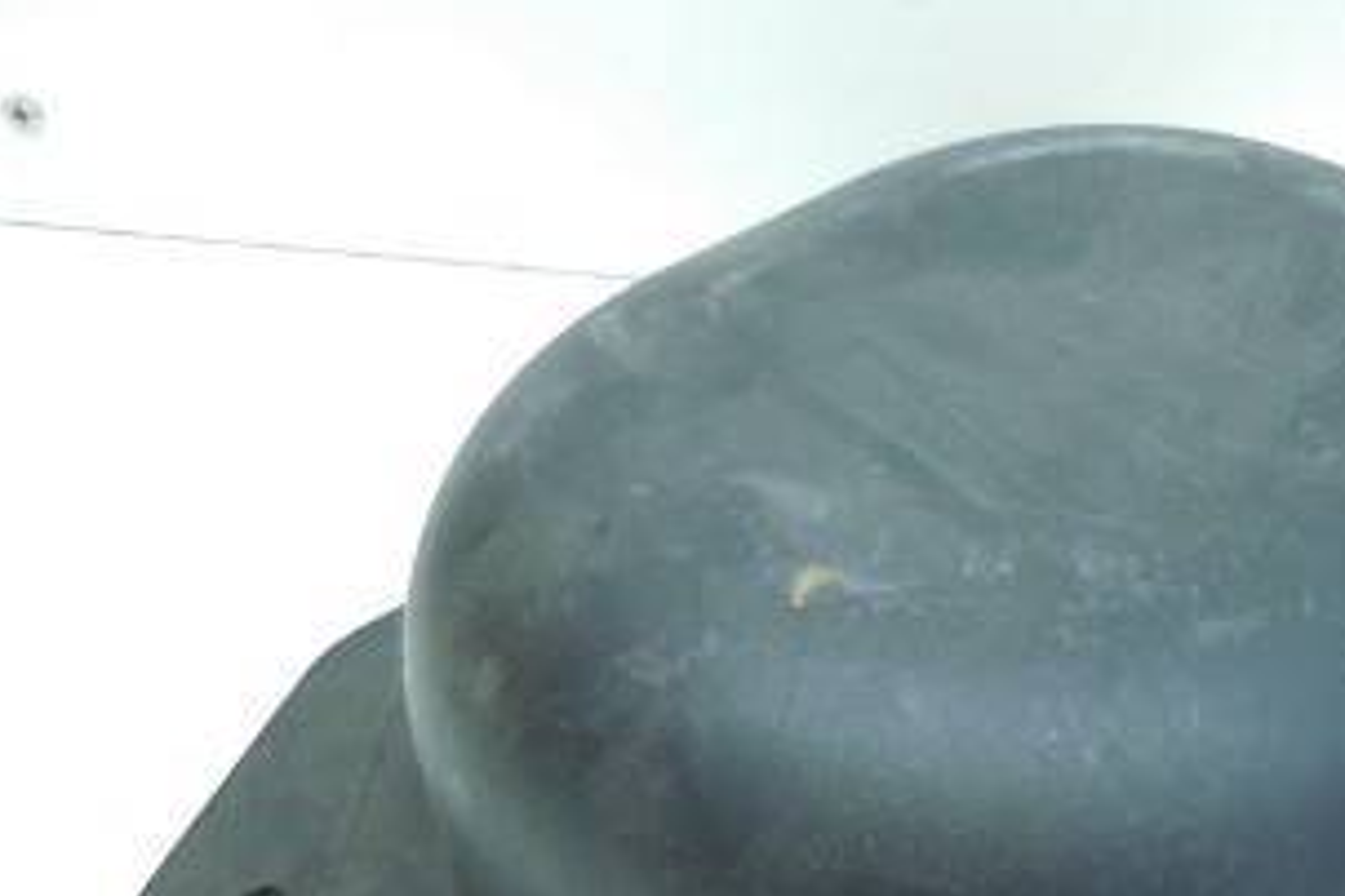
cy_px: 727
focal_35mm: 55
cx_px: 1163
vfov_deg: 24.2
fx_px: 2055
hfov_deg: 34.6
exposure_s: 1/30
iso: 125
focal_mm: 4.5
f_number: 3.3
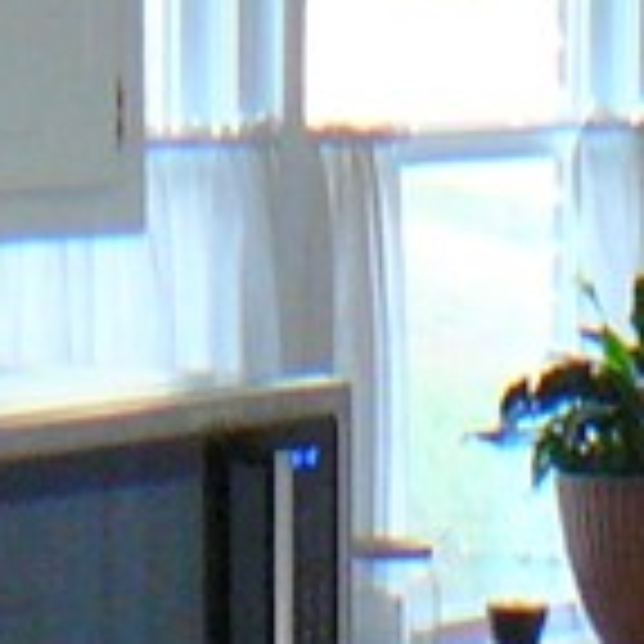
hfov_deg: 7.9
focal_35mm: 222
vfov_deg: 7.5
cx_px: 392
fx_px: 4673
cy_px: 1315
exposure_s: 1/20
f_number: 2.8
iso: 200
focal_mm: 5.2
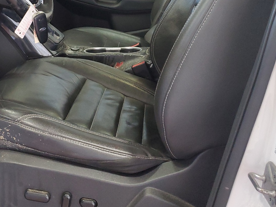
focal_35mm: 49
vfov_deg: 28.6
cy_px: 23
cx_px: 65
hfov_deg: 37.8
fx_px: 391
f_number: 1.5
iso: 184
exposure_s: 1/60.2
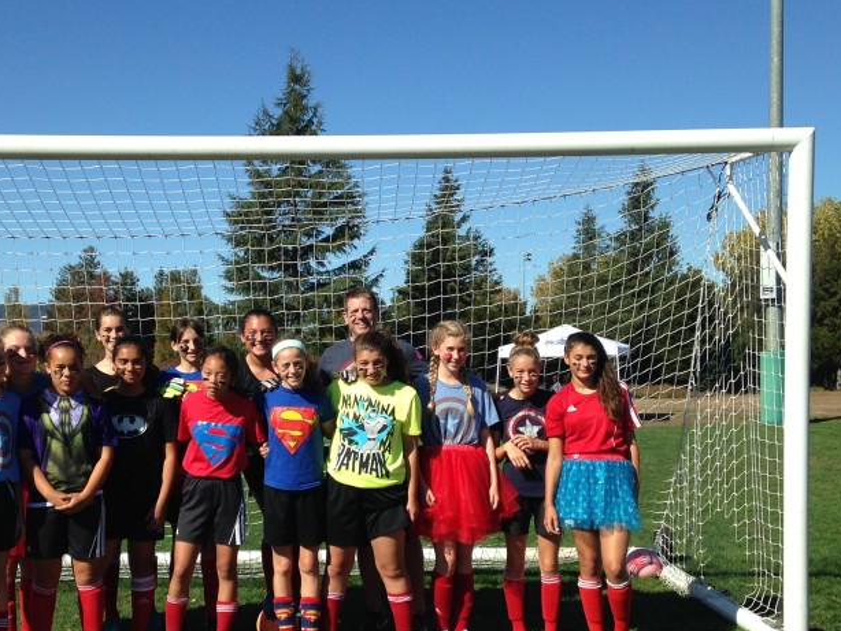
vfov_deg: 26.4
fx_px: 1337
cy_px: 415
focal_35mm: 55
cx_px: 322
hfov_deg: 34.8
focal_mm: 4.12
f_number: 2.4
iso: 50
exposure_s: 1/1642
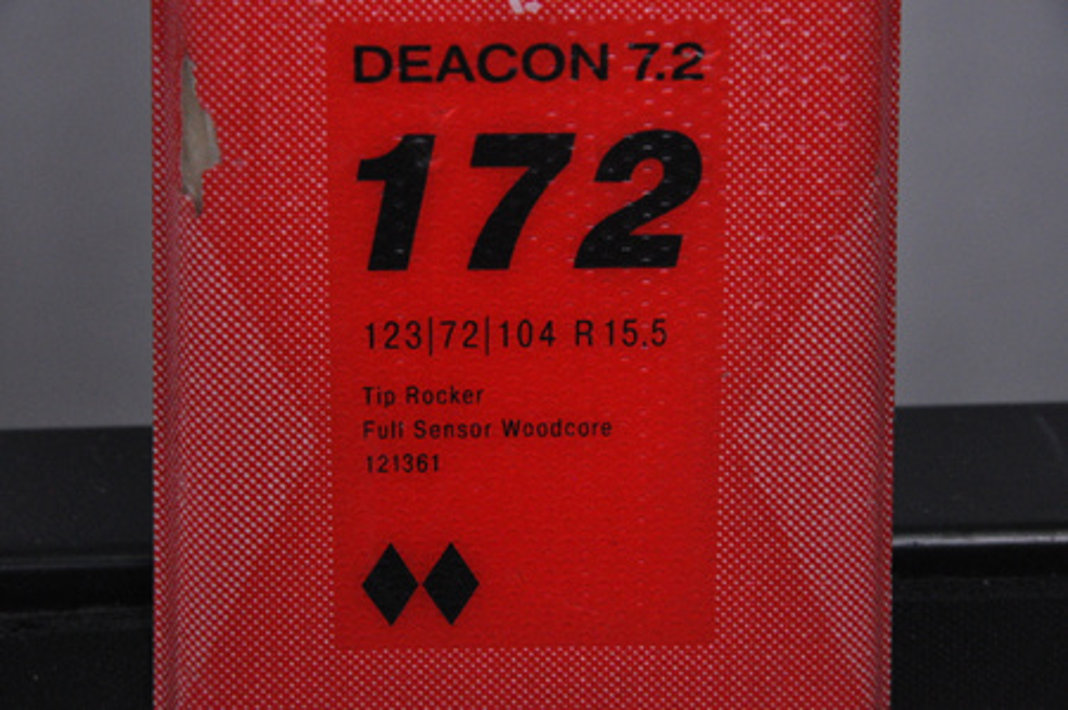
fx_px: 4667
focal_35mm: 158
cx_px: 534
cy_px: 355
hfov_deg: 13.1
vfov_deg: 8.7
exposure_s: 1/125
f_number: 9.5
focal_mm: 105
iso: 3200
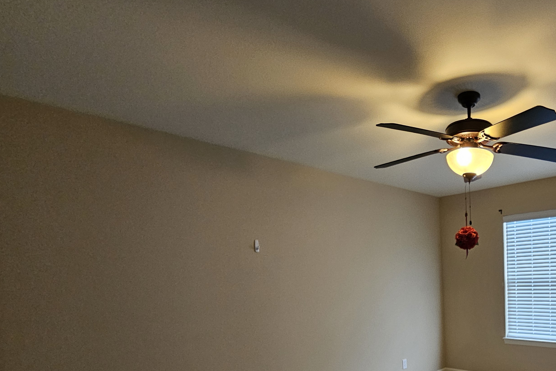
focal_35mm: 22
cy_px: 311
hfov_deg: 71.1
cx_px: 440
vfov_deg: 52.4
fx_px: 340
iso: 400
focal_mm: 2.2
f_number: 2.2
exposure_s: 1/30
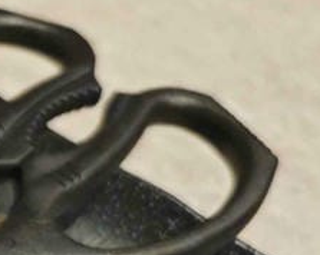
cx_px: -535
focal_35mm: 121
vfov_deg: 12.7
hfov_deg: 11.7
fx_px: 1145
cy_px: 105
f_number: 1.63
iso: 2500
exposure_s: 1/360
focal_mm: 8.72
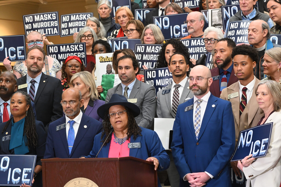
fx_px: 819
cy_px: 94
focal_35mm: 105
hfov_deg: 19.5
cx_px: 140
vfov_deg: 13.0
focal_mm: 70
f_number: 5.6
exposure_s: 1/60
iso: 2000
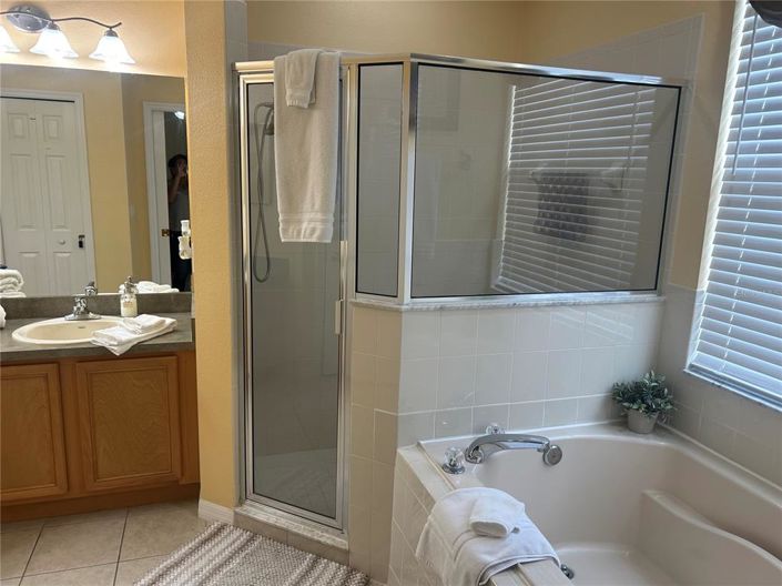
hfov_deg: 67.3
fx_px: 587
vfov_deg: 53.0
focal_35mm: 26
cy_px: 293
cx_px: 391
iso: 80
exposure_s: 1/120
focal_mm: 5.7
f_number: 1.5
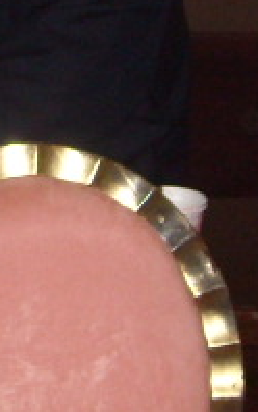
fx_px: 2157
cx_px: -185
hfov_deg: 6.7
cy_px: -112
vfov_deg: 10.7
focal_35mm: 192
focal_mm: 5.7
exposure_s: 1/60
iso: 200
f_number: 2.8
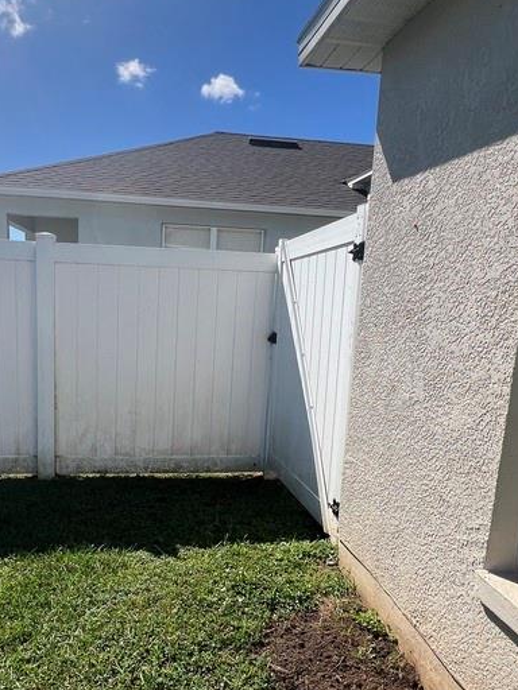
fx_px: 519
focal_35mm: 26
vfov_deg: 67.0
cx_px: 210
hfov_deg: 52.7
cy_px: 392
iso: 32
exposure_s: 1/1946
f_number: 1.8
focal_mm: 1.57
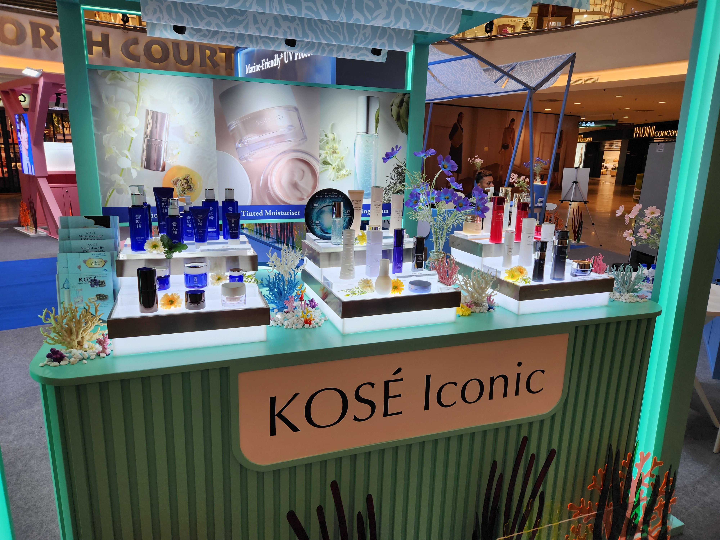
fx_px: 478
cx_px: 360
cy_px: 270
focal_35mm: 23
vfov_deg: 58.9
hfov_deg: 73.9
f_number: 1.8
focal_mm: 5.4
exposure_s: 1/100
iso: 40
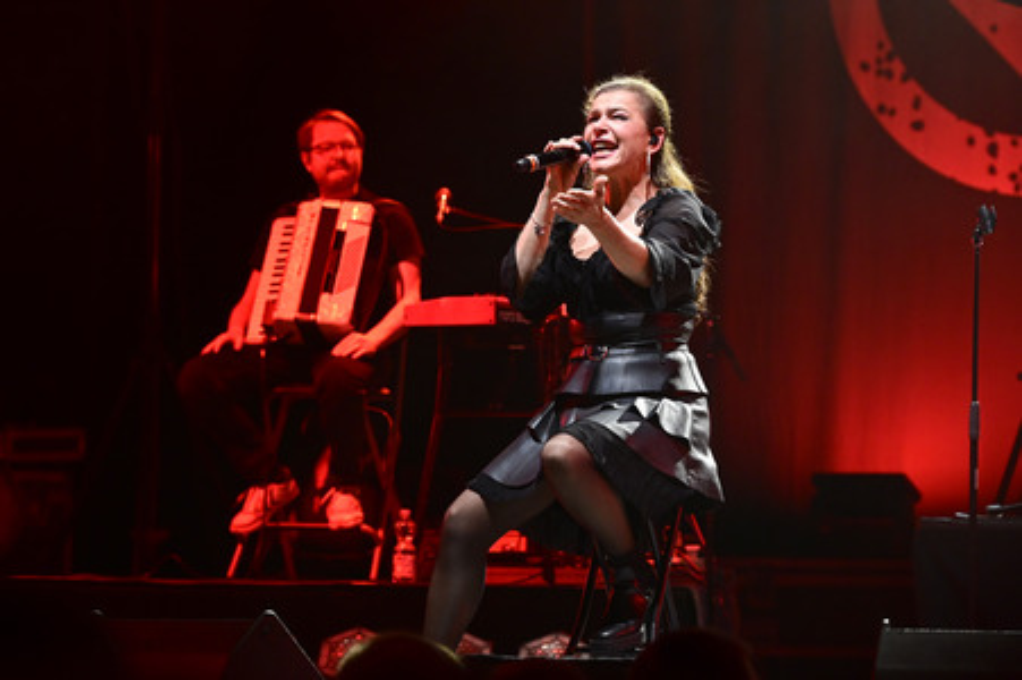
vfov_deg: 9.1
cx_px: 511
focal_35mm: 150
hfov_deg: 13.7
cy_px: 340
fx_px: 4255
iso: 3200
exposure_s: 1/400
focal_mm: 150
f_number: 4
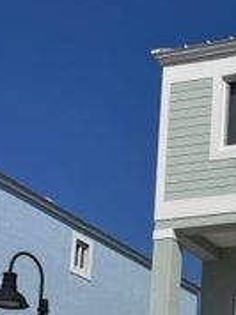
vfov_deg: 20.7
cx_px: 362
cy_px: 355
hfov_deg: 15.1
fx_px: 820
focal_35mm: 90
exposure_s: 1/12346
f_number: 1.78
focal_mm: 6.76
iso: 80
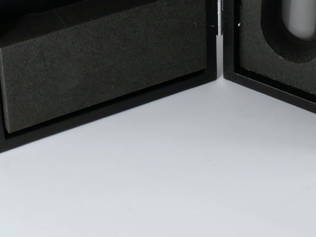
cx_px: 242
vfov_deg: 10.7
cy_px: -195
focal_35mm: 130
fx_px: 1187
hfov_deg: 15.1
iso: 200
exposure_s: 1/8
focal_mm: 17
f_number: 14
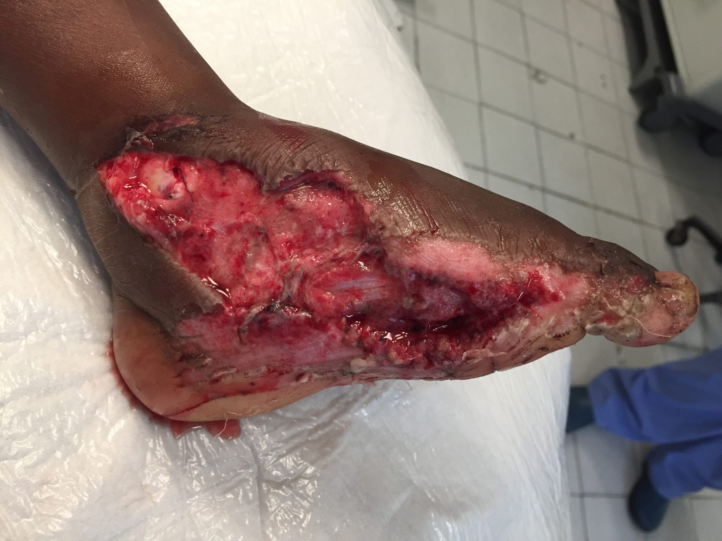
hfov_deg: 61.7
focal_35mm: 29
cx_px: 361
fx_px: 605
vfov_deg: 48.2
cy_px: 270
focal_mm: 4.15
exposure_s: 1/30
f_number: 2.2
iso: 50
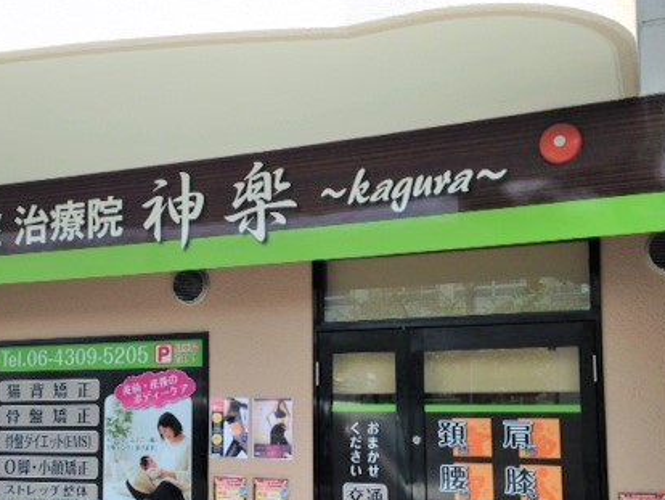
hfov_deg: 37.2
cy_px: 336
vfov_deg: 28.4
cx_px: 236
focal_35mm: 51
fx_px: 980
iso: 50
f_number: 2.4
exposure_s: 1/602
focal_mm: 4.12
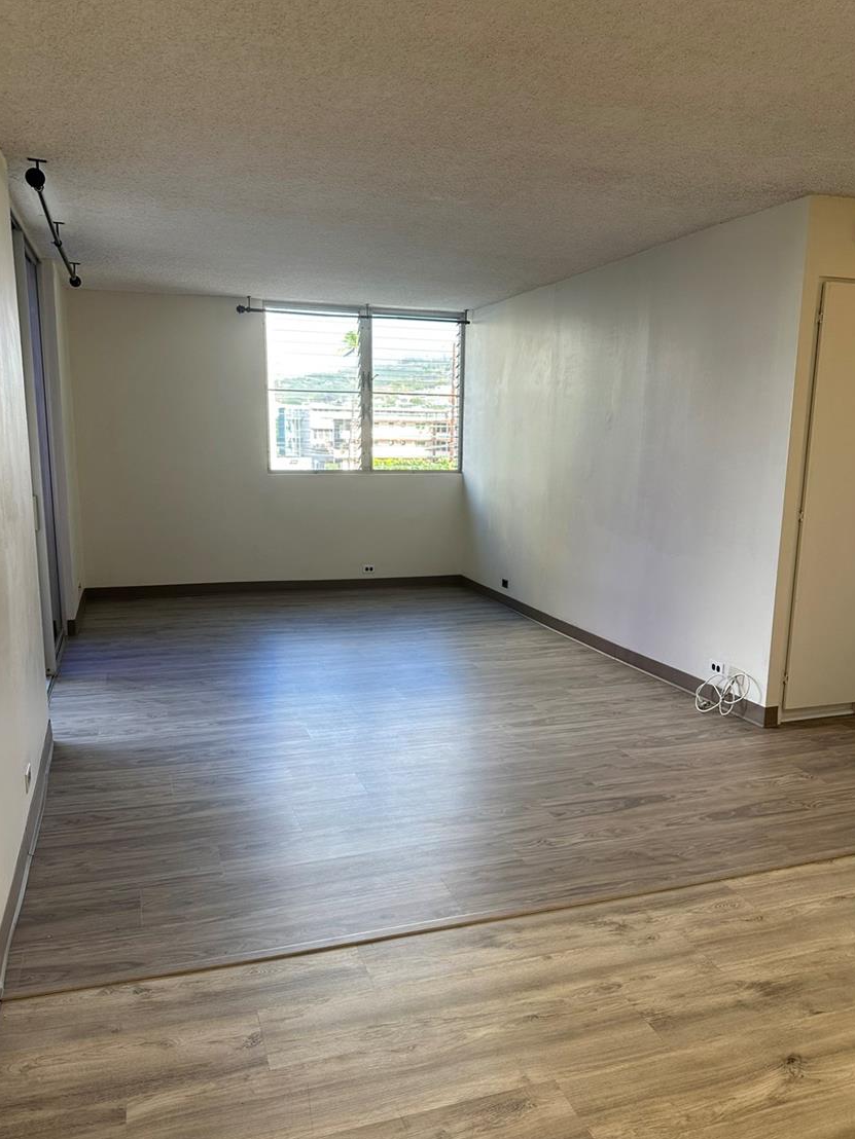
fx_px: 856
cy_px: 611
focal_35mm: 26
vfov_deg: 67.2
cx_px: 426
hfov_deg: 53.1
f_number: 1.78
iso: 100
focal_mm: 6.86
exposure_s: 1/151
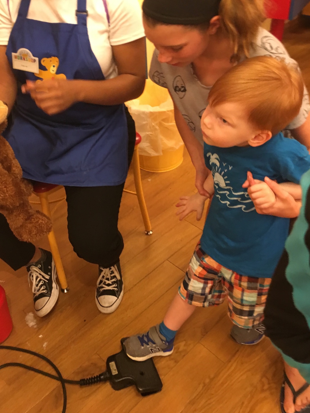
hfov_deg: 40.6
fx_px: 418
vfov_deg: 52.3
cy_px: 166
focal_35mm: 35
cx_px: 128
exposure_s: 1/30
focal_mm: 4.15
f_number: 2.2
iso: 200
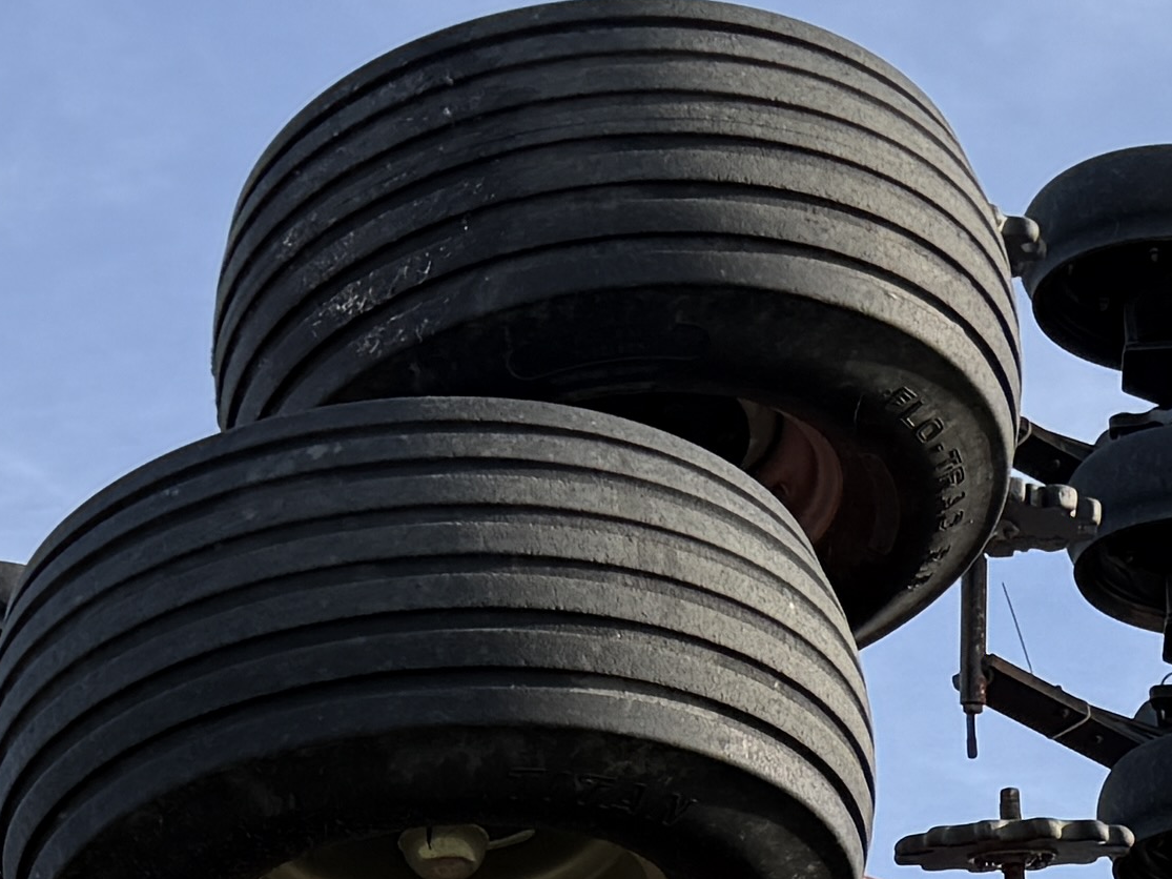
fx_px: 4164
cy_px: 2092
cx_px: 902
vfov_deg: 10.4
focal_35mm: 123
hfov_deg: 15.9
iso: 100
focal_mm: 6.76
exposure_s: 1/2000
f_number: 1.78
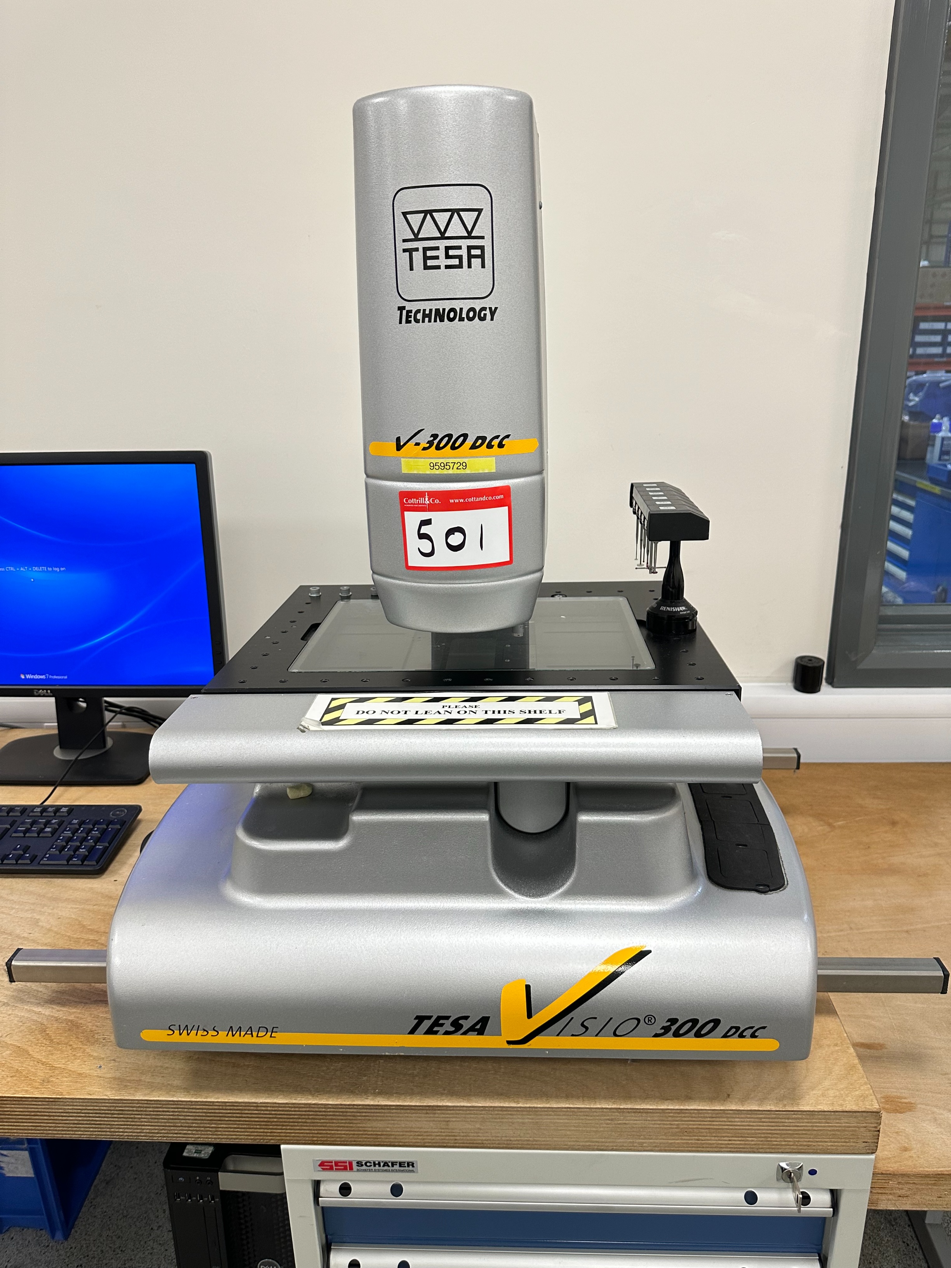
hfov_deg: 56.8
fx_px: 879
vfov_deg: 71.6
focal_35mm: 24
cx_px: 476
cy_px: 634
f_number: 1.78
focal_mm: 6.86
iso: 160
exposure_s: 1/100
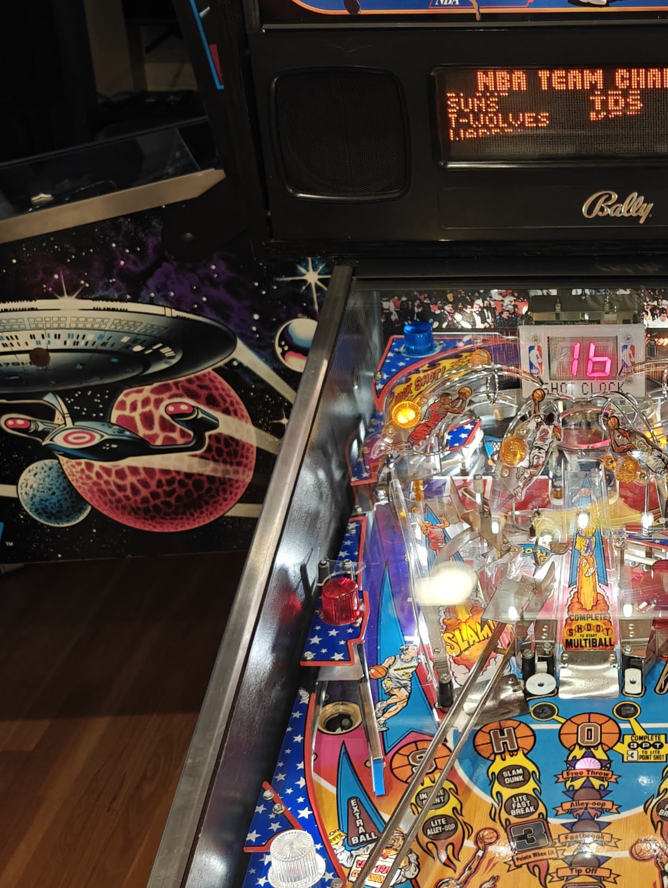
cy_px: 431
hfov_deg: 24.4
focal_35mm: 58
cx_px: 624
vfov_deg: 33.2
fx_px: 1489
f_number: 1.7
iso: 800
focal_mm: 6.06
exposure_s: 1/60
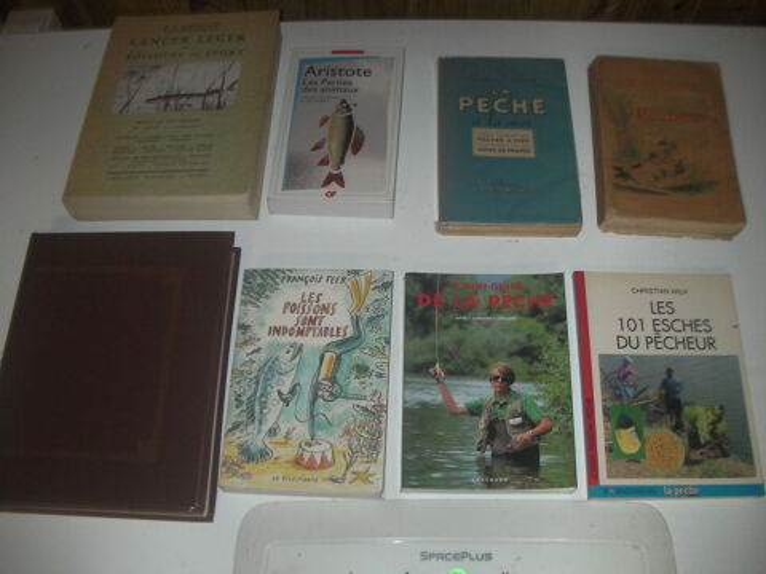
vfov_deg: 37.7
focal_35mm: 38
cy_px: 287
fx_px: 841
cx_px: 383
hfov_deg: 49.0
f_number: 3.5
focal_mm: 6.3
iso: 200
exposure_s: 1/30
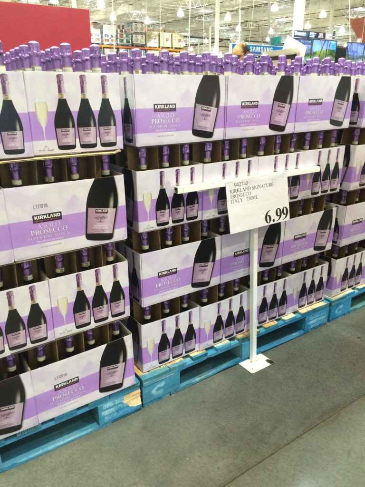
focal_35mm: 29
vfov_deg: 61.7
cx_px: 182
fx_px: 408
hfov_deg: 48.2
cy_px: 244
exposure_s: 1/30
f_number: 2.2
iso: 160
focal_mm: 4.15
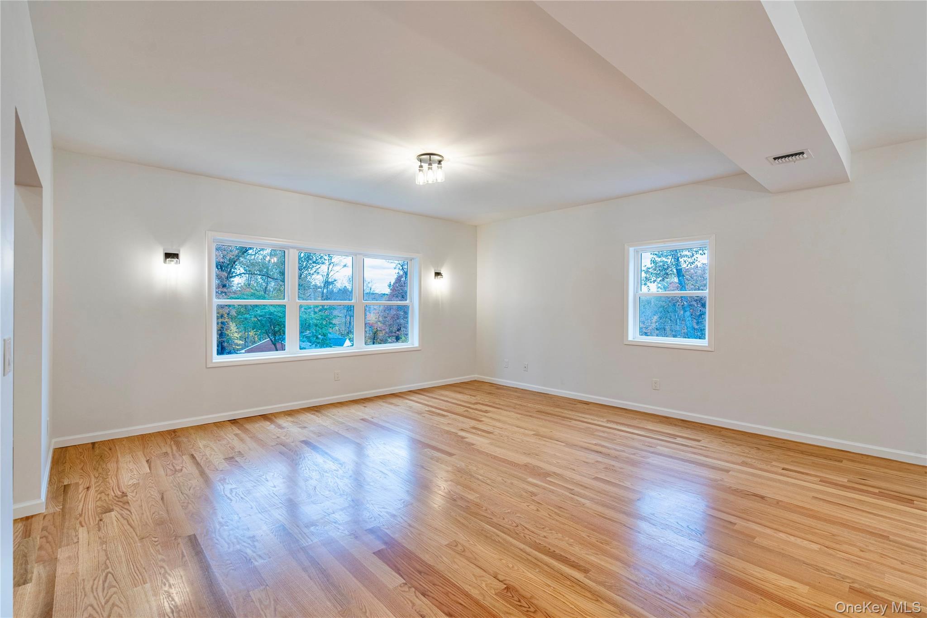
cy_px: 309
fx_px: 412
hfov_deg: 96.7
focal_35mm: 16
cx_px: 464
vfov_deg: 73.7
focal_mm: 16
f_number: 8
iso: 200
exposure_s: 1/80
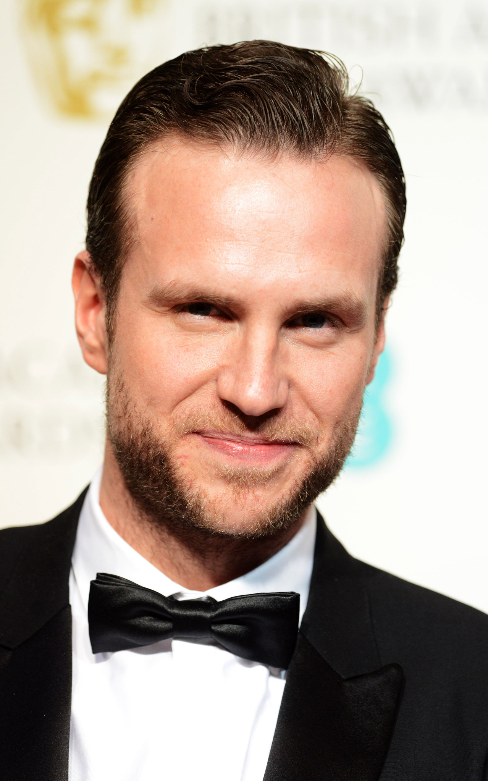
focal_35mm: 408
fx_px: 8683
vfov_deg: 5.1
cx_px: 242
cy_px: 390
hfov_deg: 3.2
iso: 2000
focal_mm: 400
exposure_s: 1/500
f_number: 4.5
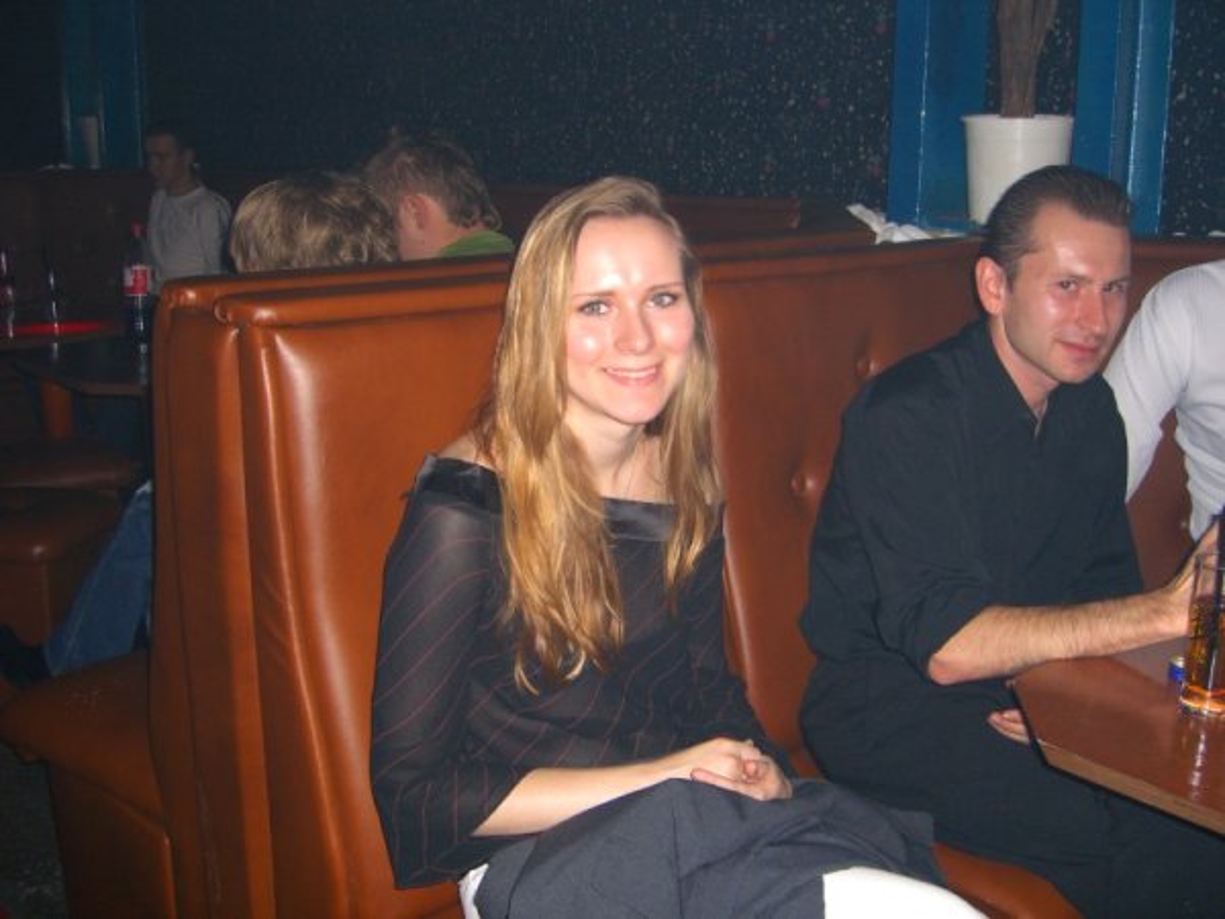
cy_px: 460
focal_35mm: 38
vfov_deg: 37.7
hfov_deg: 49.0
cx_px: 612
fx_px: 1345
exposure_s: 1/60
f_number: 2.8
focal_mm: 7.9
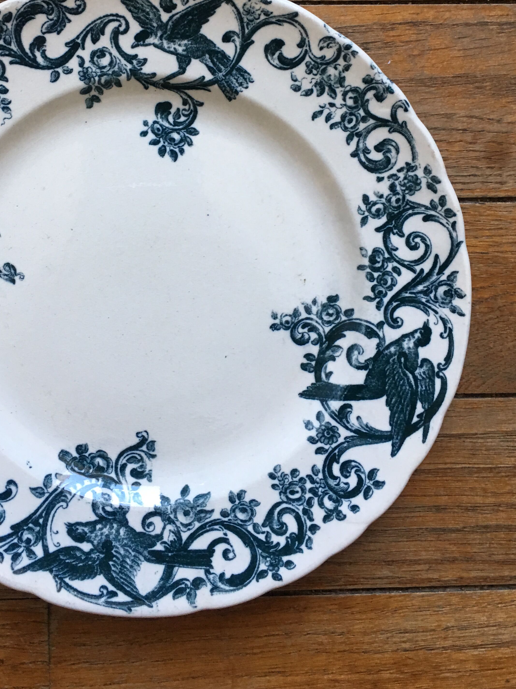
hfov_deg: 35.0
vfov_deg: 45.0
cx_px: 203
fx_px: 815
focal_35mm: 41
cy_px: 225
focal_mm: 4.15
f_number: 2.2
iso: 40
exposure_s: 1/30
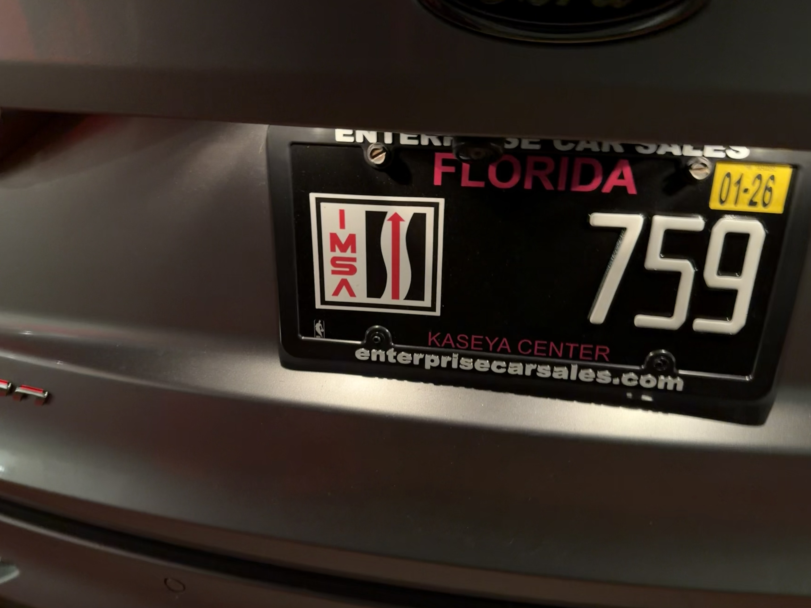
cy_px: 304
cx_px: 406
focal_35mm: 24
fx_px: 562
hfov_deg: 71.6
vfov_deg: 56.8
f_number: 1.78
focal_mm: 6.76
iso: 1000
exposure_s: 1/30
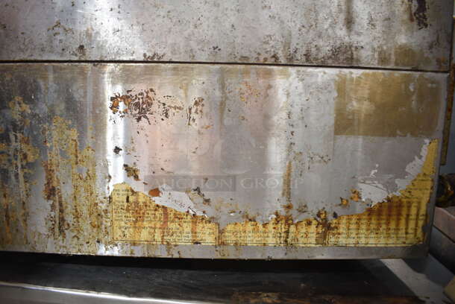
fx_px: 342
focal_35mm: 27
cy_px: 152
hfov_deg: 67.3
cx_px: 228
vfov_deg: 48.0
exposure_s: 1/30
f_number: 3.5
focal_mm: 18
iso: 720
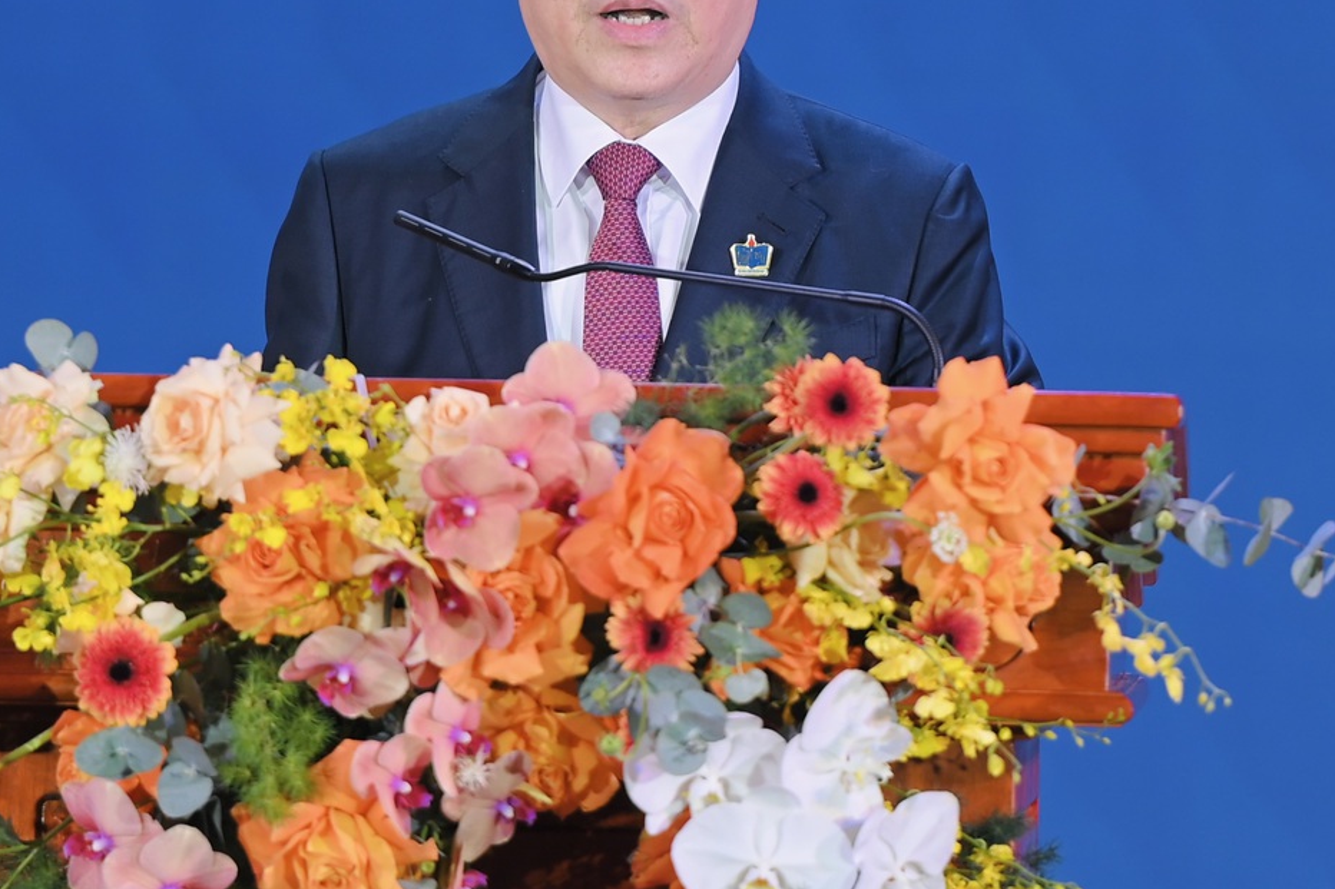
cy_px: 515
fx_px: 15905
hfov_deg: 4.8
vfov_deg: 3.2
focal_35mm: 429
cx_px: 529
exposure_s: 1/200
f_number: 2.8
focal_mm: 200
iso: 160
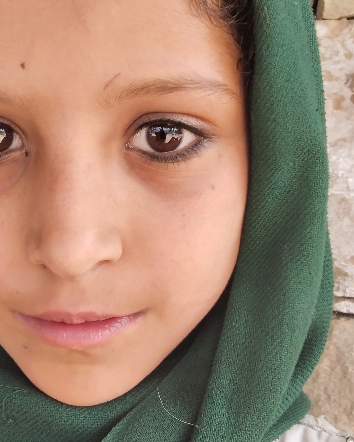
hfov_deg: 28.9
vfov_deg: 36.0
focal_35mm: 52
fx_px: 681
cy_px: 225
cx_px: 116
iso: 50
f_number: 2
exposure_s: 1/133
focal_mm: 2.78
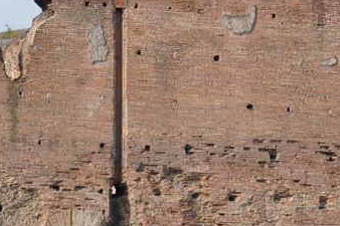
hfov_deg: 4.3
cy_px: 242
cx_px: 309
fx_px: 4498
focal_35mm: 477
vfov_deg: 2.9
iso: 200
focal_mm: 105
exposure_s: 1/200
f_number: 10
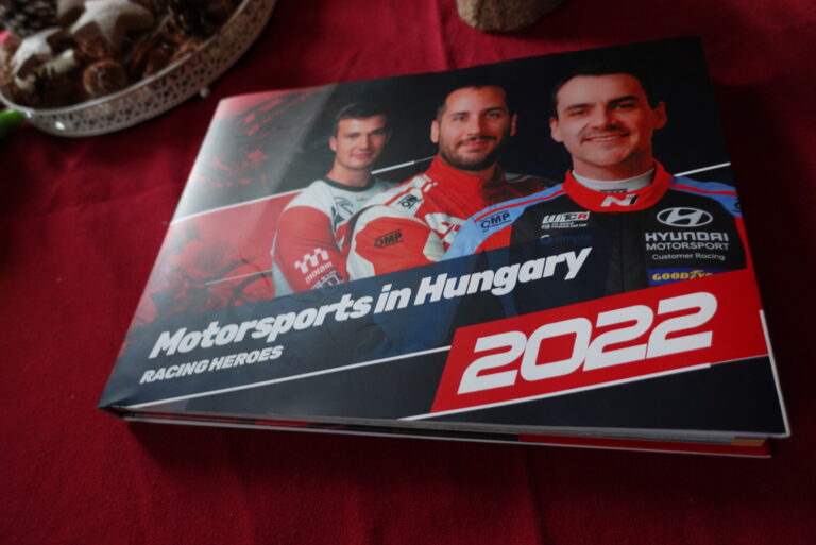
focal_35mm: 24
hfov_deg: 73.7
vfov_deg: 53.2
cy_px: 272
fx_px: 544
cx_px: 408
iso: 400
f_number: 1.8
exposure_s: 1/20
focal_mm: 9.4
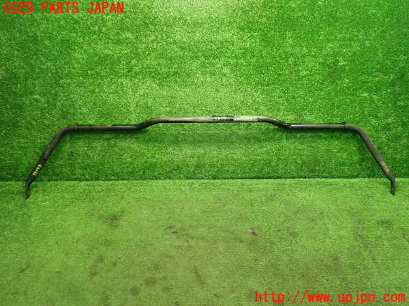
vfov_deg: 46.8
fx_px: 354
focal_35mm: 30
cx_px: 204
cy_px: 153
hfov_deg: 60.0
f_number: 2.3
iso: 320
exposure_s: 1/30
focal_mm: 5.4
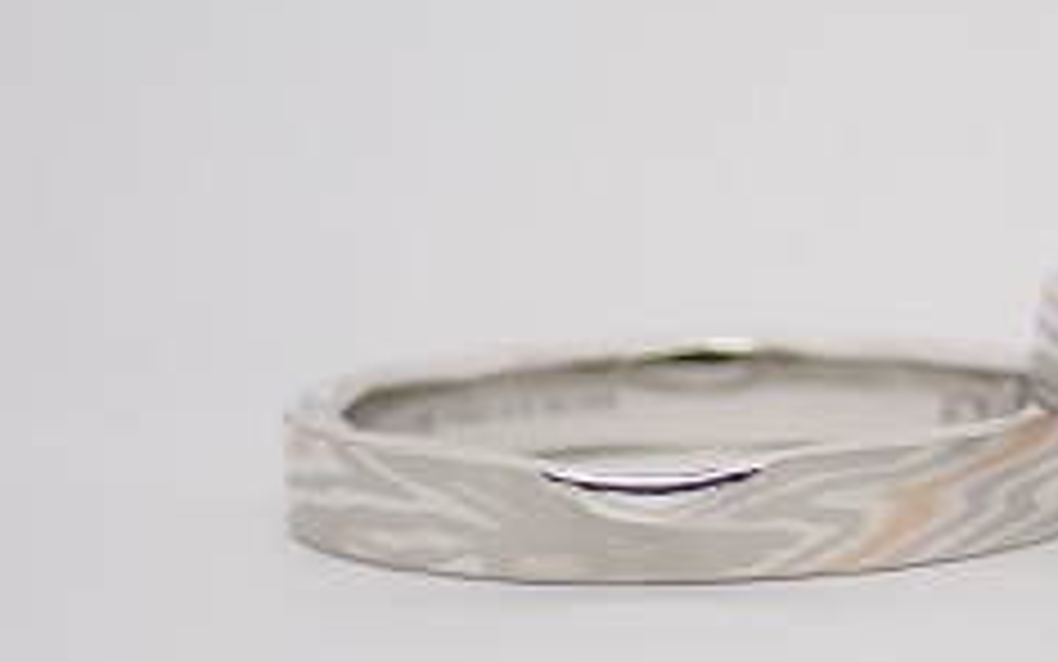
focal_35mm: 156
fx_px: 4499
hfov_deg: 13.3
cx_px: 1008
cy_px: 448
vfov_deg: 8.4
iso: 200
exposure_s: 1/160
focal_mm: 13.65
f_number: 4.1
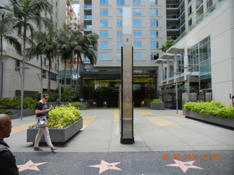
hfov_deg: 60.0
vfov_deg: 46.8
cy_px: 88
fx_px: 203
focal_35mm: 30
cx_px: 117
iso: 160
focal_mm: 5.4
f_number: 3.5
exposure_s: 1/438
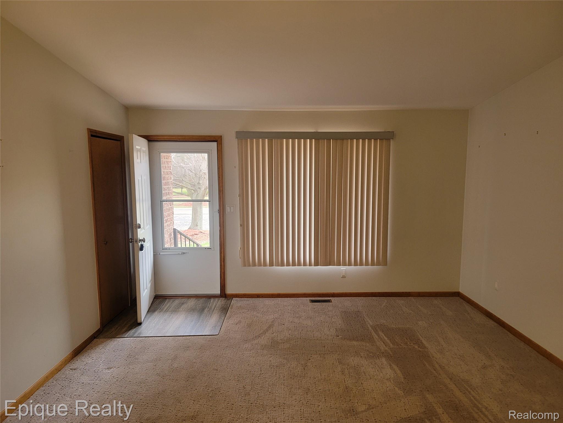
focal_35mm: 24
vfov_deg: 56.8
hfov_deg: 71.6
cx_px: 282
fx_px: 390
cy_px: 212
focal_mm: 6.7
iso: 200
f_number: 1.8
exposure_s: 1/120
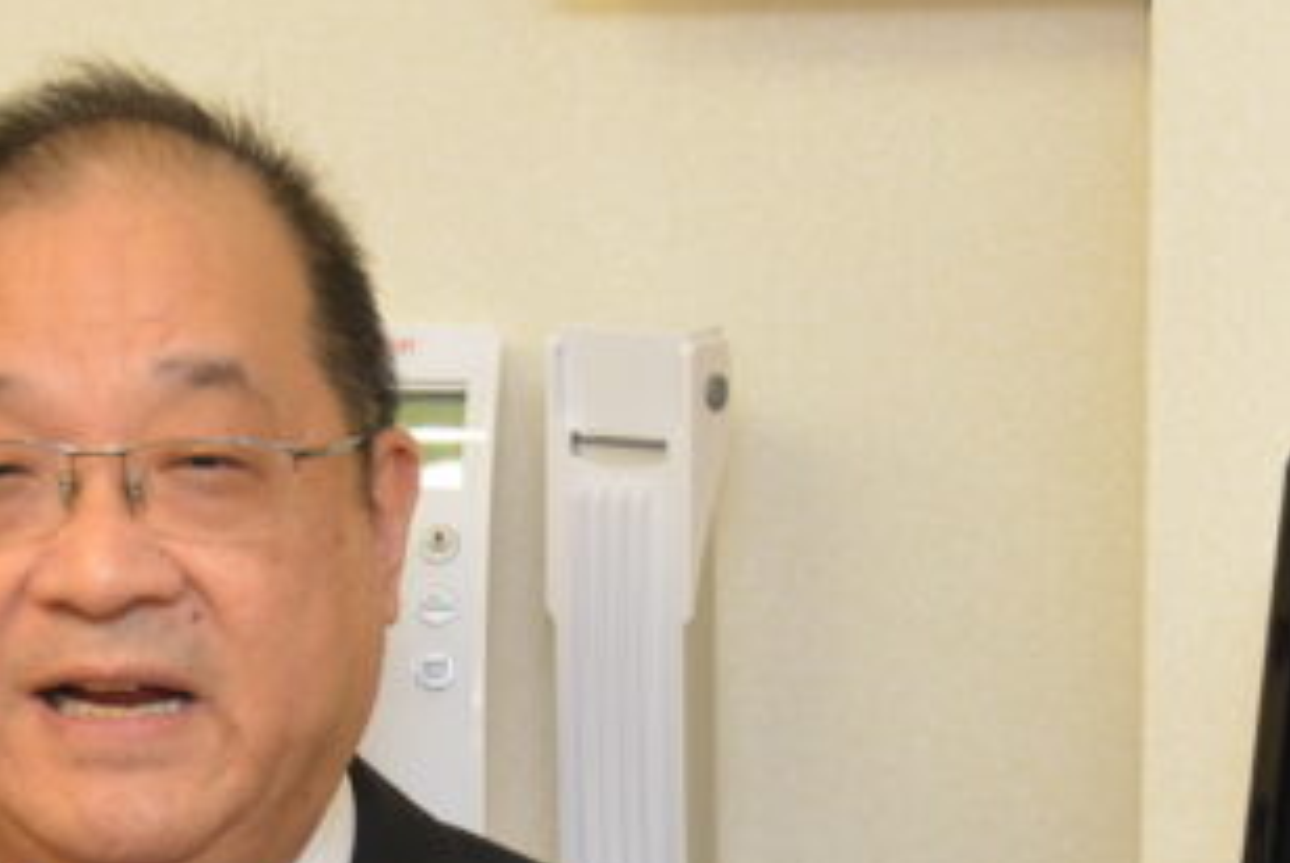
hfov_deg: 10.0
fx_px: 7388
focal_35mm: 206
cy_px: 982
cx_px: 796
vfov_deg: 6.6
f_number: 4
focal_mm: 62
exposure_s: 1/125
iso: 1000
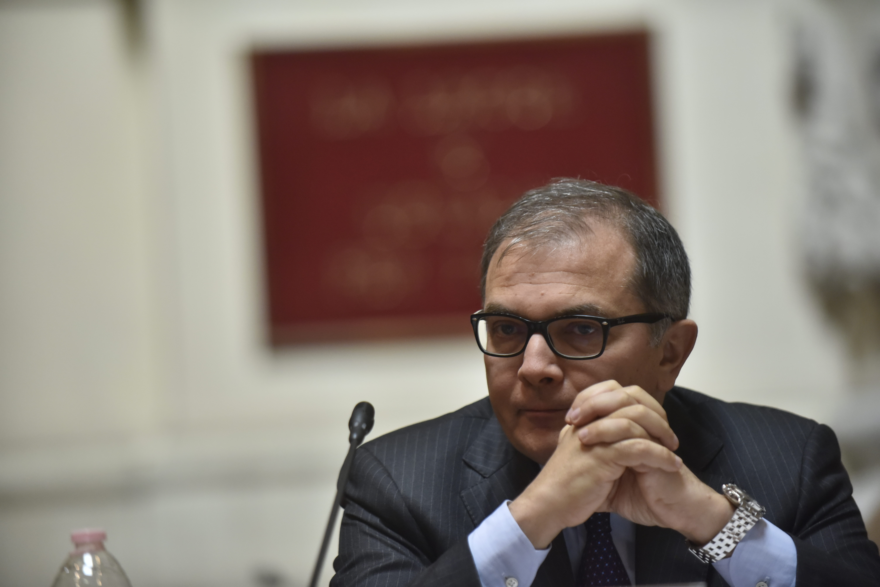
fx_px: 4401
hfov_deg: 11.4
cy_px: 294
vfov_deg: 7.6
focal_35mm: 180
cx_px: 440
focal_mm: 180
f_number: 5
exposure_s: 1/320
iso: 2500
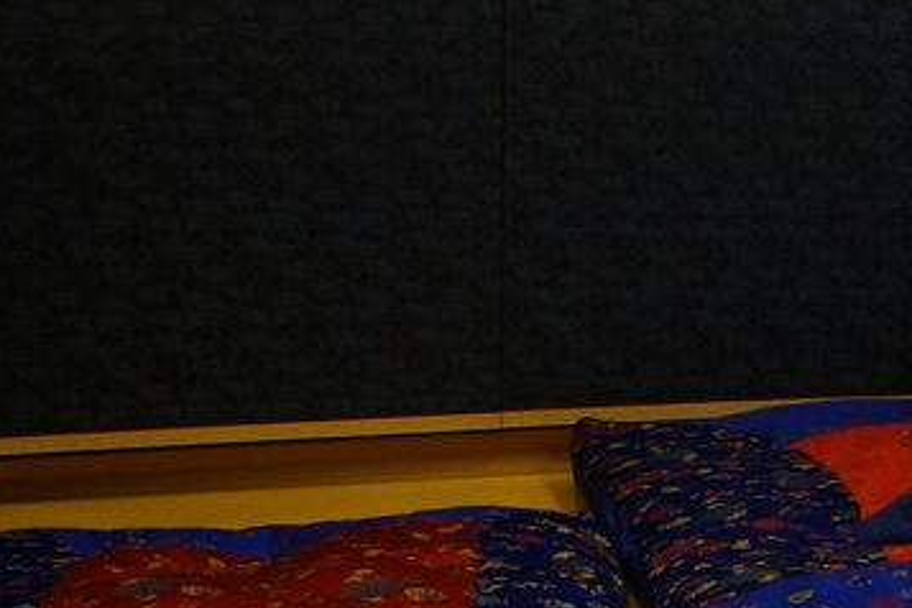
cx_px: 1934
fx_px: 3749
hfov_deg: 12.0
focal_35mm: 148
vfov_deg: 9.2
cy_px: -68
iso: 400
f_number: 4
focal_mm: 22
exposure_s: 1/60
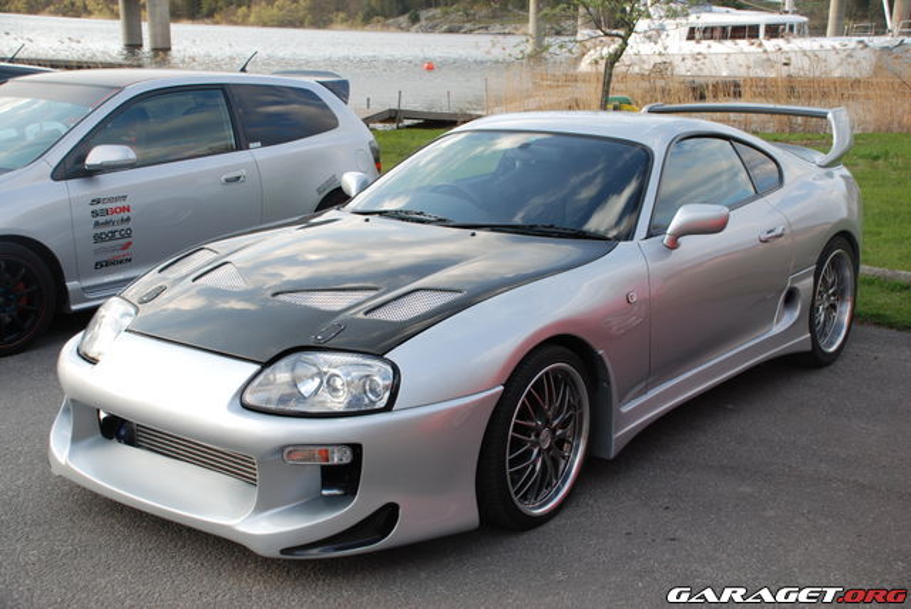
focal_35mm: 46
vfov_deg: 29.0
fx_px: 1178
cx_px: 456
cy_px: 304
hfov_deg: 42.3
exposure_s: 1/125
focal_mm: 31
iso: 100
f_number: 5.6
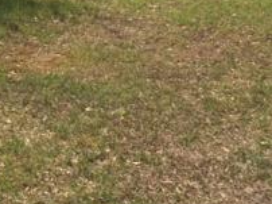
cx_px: 5
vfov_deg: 15.1
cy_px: -84
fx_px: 722
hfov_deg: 20.7
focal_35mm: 92
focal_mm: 4.15
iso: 32
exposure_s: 1/1953
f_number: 2.2
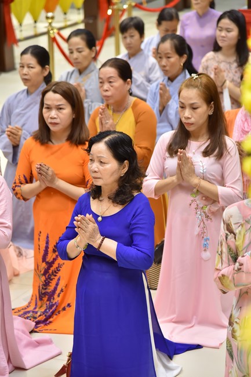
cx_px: 126
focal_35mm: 120
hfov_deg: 11.4
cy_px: 188
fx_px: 1256
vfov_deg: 17.1
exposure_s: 1/80
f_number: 4.5
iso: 1000
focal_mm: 120
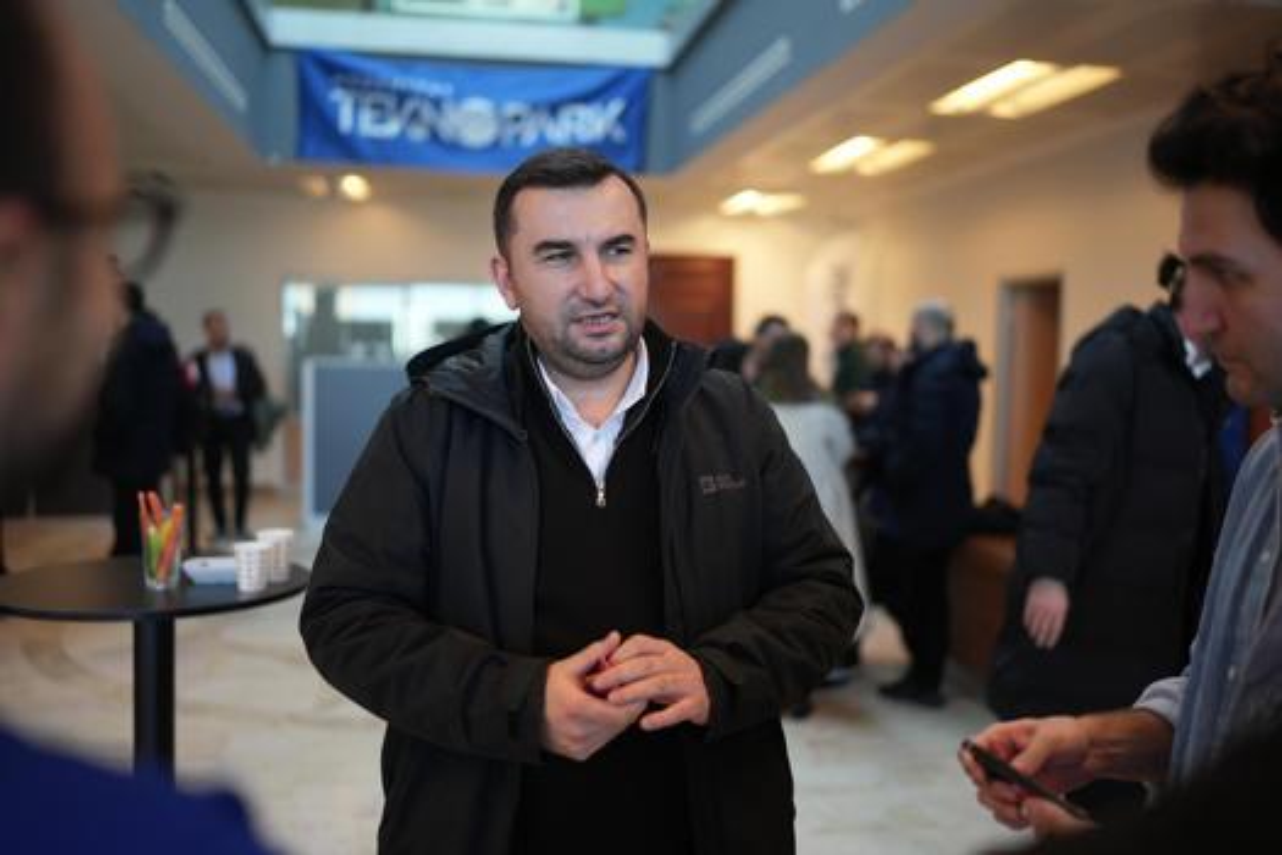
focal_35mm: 35
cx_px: 641
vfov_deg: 37.9
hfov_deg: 54.4
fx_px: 1246
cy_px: 428
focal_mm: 35
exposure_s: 1/500
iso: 320
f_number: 1.4
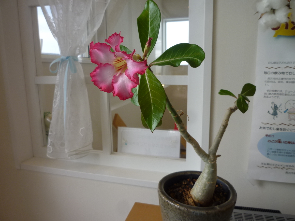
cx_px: 148
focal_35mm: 25
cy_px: 110
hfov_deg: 69.4
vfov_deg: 54.9
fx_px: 213
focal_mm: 4.5
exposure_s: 1/100
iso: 80
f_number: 3.5
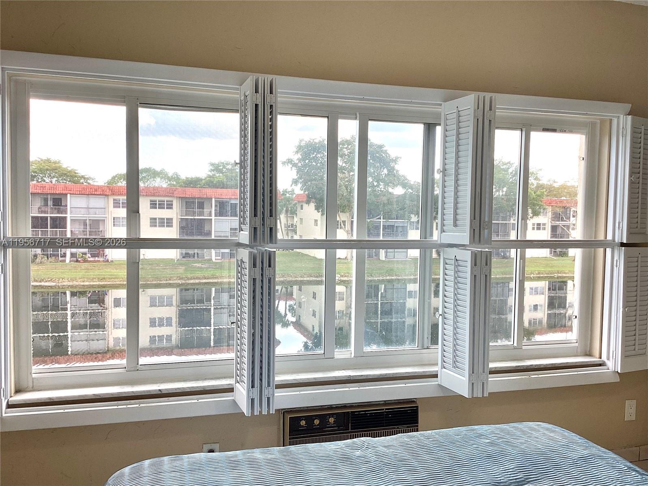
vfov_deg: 45.4
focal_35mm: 31
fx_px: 580
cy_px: 243
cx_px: 324
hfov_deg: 58.4
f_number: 2.4
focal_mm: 3.3
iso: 25
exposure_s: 1/100
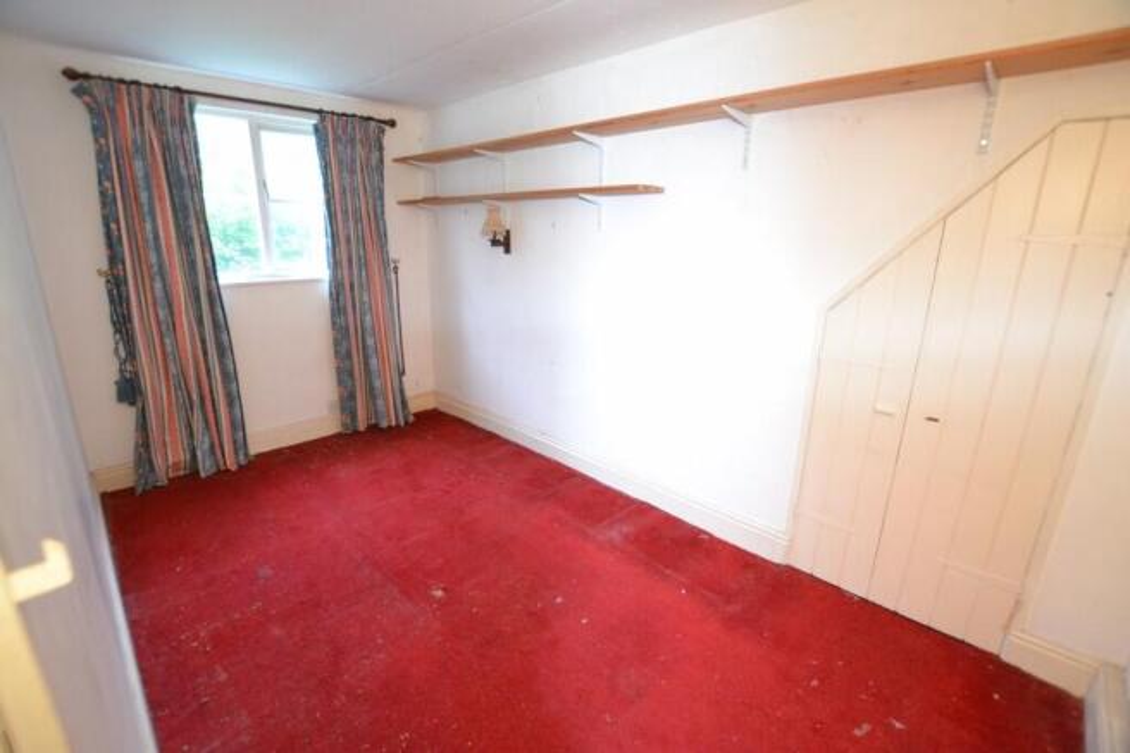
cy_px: 376
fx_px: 471
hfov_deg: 100.4
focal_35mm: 15
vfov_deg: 77.3
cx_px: 565
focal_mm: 10
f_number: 3.5
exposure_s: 1/60
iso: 2000
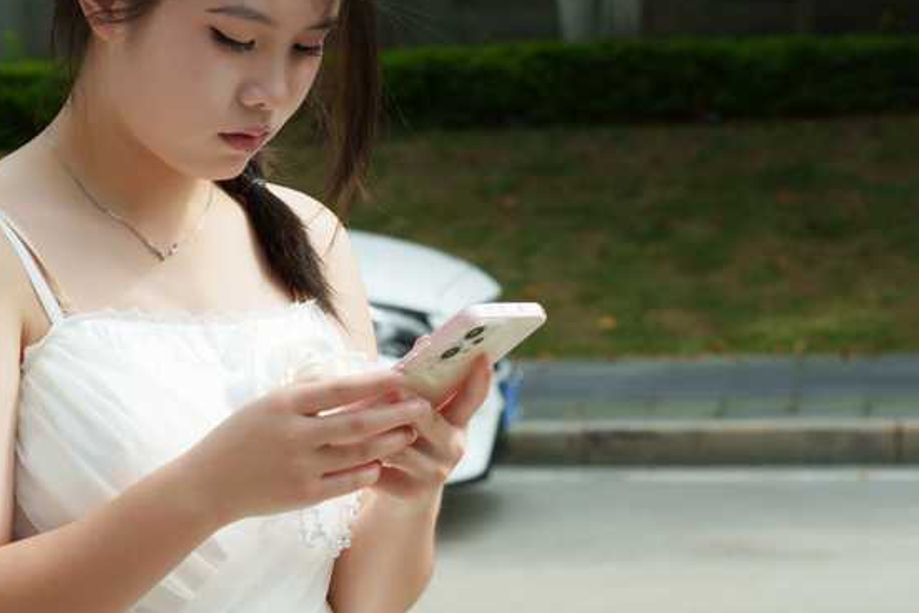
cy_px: 212
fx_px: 3830
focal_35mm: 150
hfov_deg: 13.6
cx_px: 191
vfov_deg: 9.1
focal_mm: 74
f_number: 7.1
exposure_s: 1/200
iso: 100
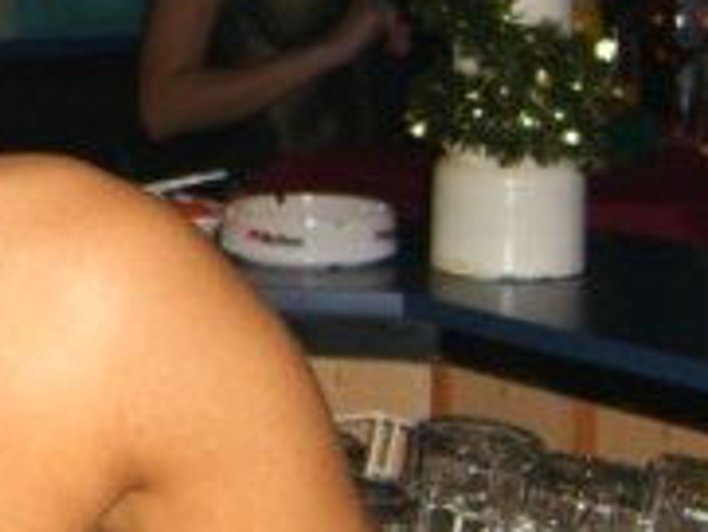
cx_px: -262
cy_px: 16
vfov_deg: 11.7
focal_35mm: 126
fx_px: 2579
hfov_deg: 14.8
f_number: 2.8
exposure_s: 1/60
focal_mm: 7.9
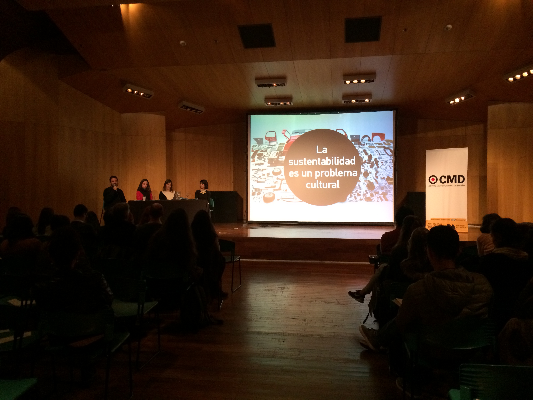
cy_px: 200
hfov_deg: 61.7
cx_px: 266
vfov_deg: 48.2
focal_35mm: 29
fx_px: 447
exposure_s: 1/25
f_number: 2.2
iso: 320
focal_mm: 4.15
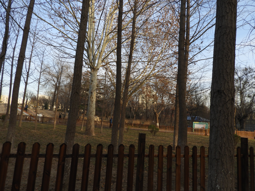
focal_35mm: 24
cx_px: 128
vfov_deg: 56.8
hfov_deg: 71.6
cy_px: 96
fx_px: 177
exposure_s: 1/400
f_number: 3.3
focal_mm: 4.3
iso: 100
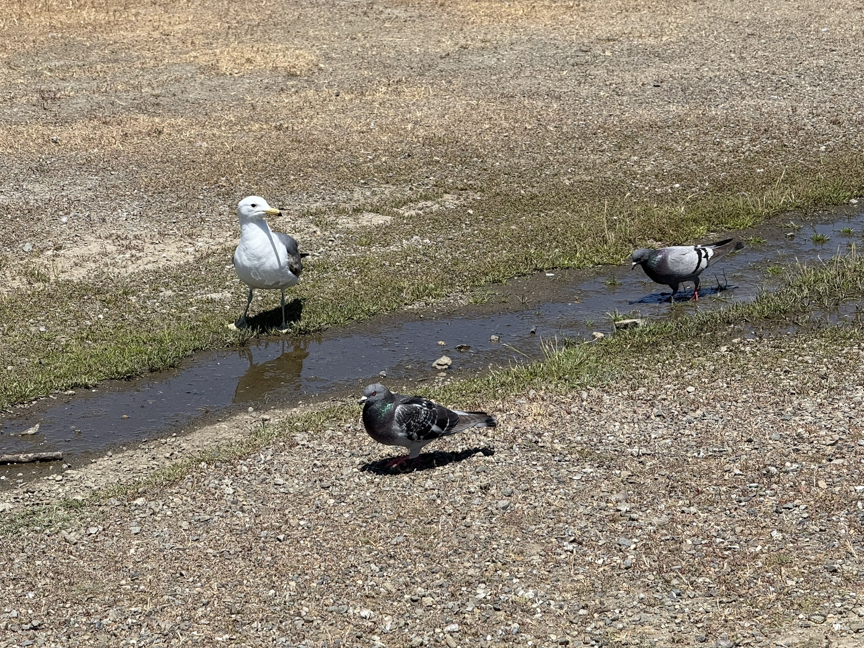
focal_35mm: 120
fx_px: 2995
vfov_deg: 12.3
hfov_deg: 16.4
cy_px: 324
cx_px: 432
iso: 50
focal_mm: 15.66
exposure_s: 1/1969
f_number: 2.8
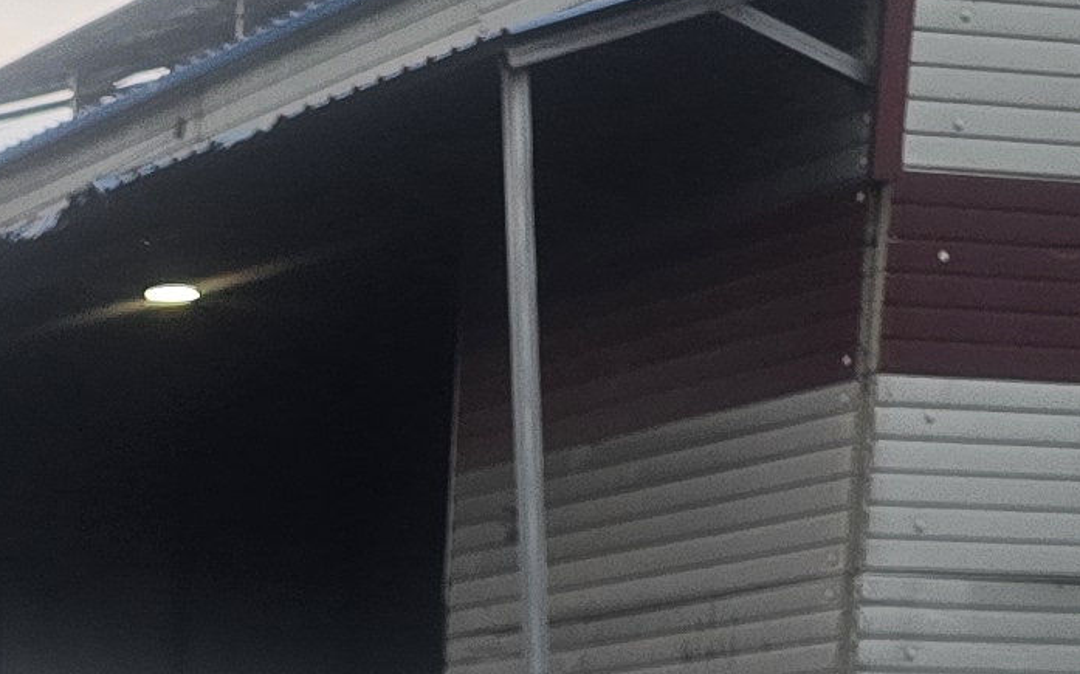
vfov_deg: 8.2
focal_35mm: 140
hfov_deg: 14.3
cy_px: 1883
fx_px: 4119
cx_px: -339
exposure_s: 1/180
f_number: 1.7
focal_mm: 6.3
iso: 80
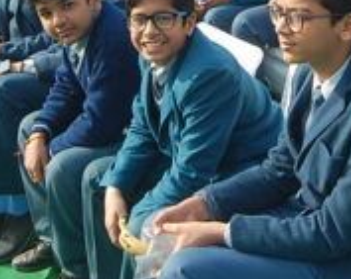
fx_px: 892
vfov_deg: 17.4
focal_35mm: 86
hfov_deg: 22.2
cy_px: -3
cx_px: 240
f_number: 7.1
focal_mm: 18
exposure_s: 1/200
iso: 200
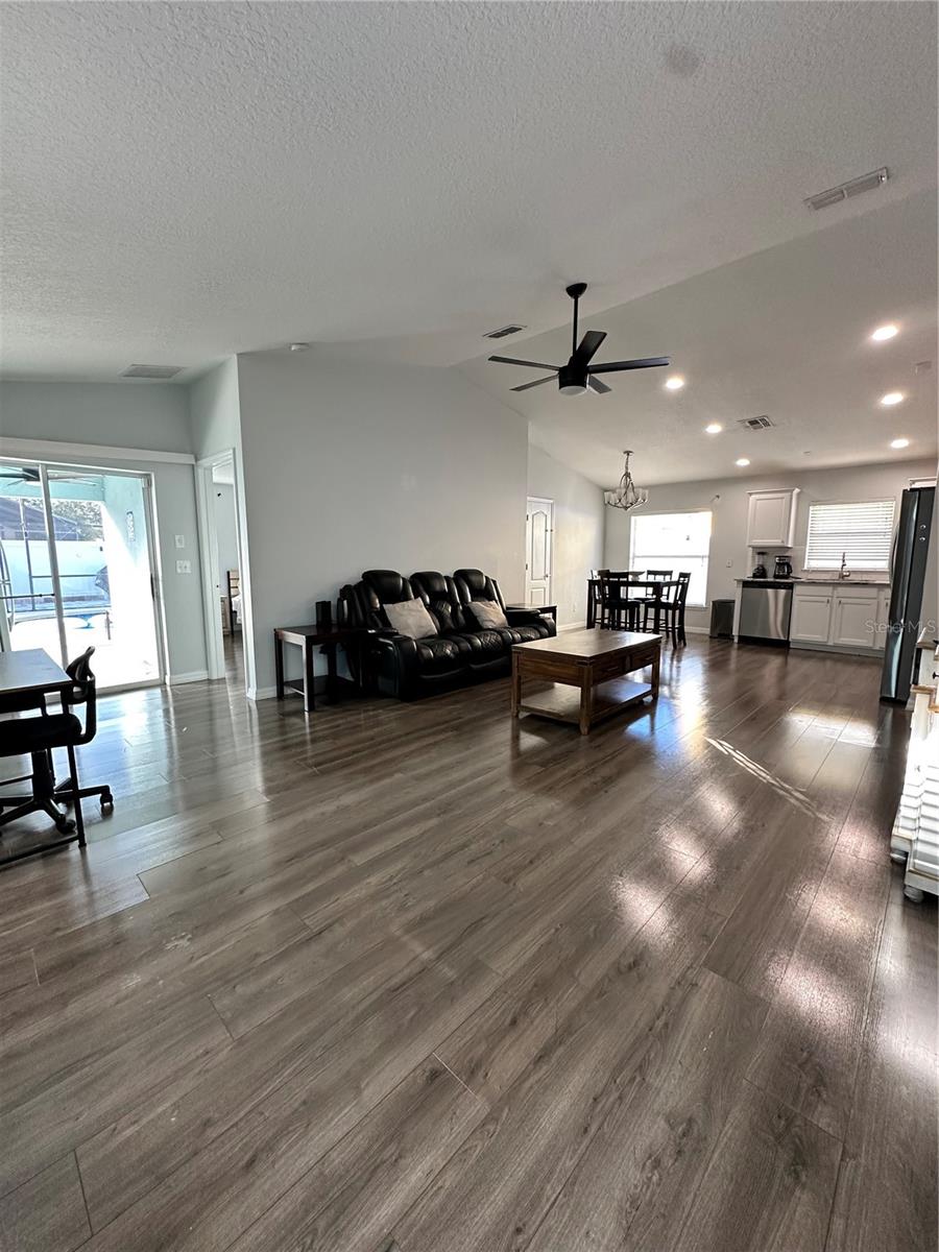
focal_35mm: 14
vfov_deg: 102.1
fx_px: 506
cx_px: 470
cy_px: 626
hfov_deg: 85.7
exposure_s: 1/120
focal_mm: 2.22
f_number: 2.2
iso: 250
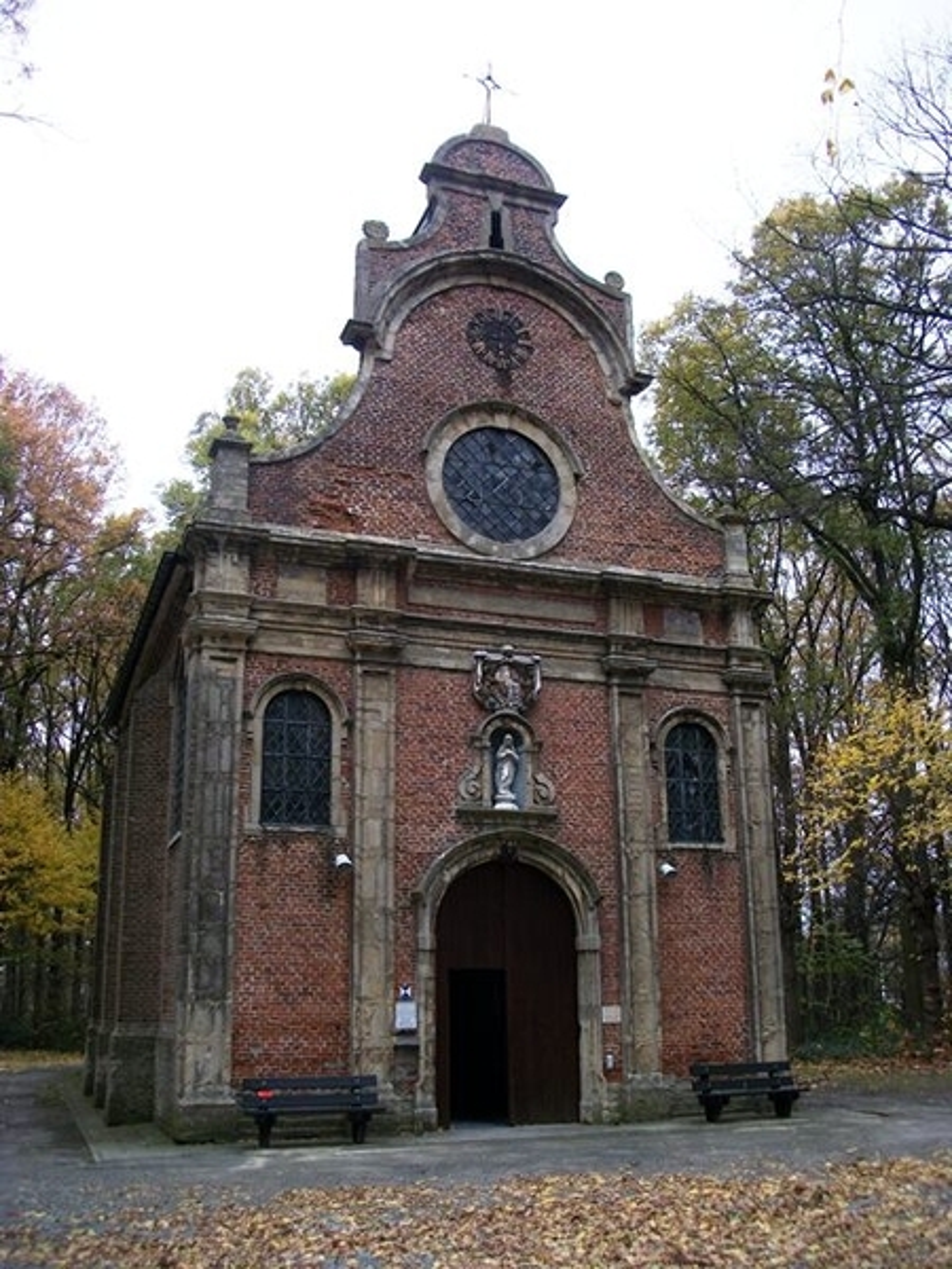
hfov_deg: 44.2
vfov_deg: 56.8
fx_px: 1173
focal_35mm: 32
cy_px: 634
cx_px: 476
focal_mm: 5.7
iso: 80
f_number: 2.9
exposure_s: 1/125
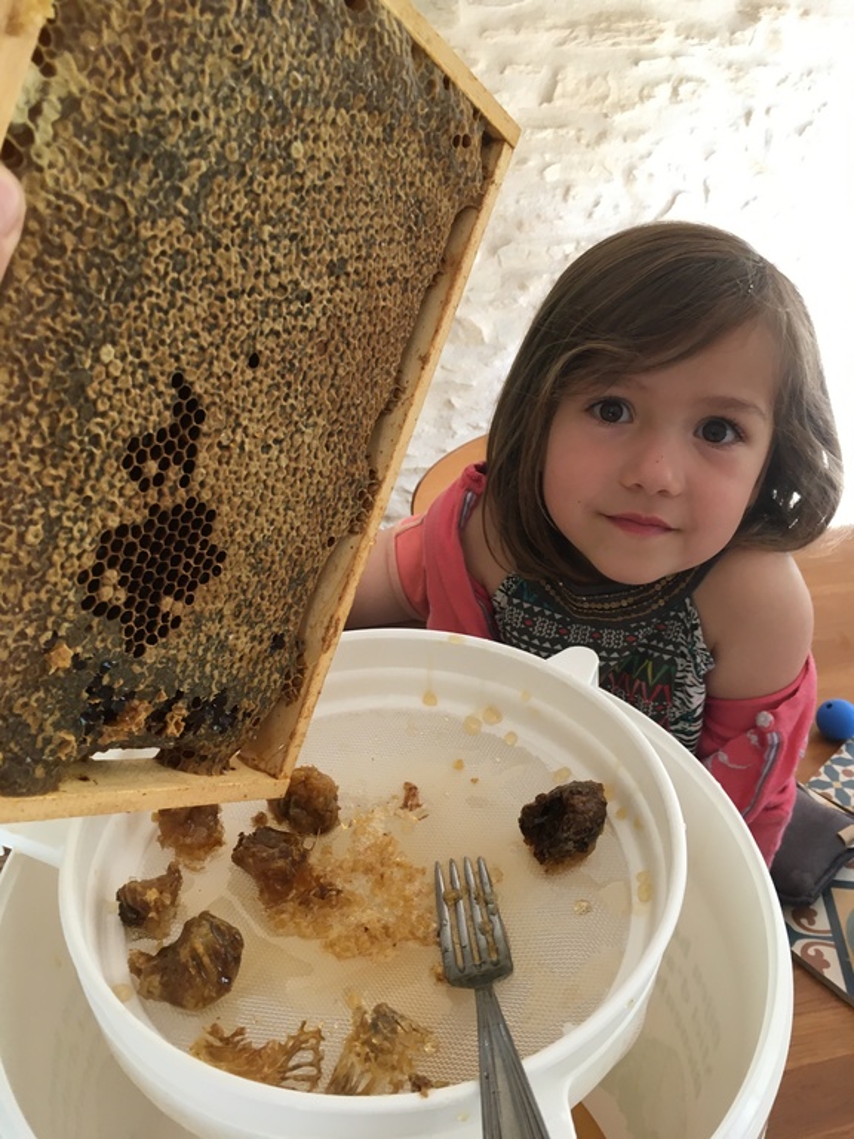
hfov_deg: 48.2
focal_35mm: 29
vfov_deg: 61.7
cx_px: 427
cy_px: 570
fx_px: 954
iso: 40
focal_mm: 4.15
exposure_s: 1/33
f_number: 2.2
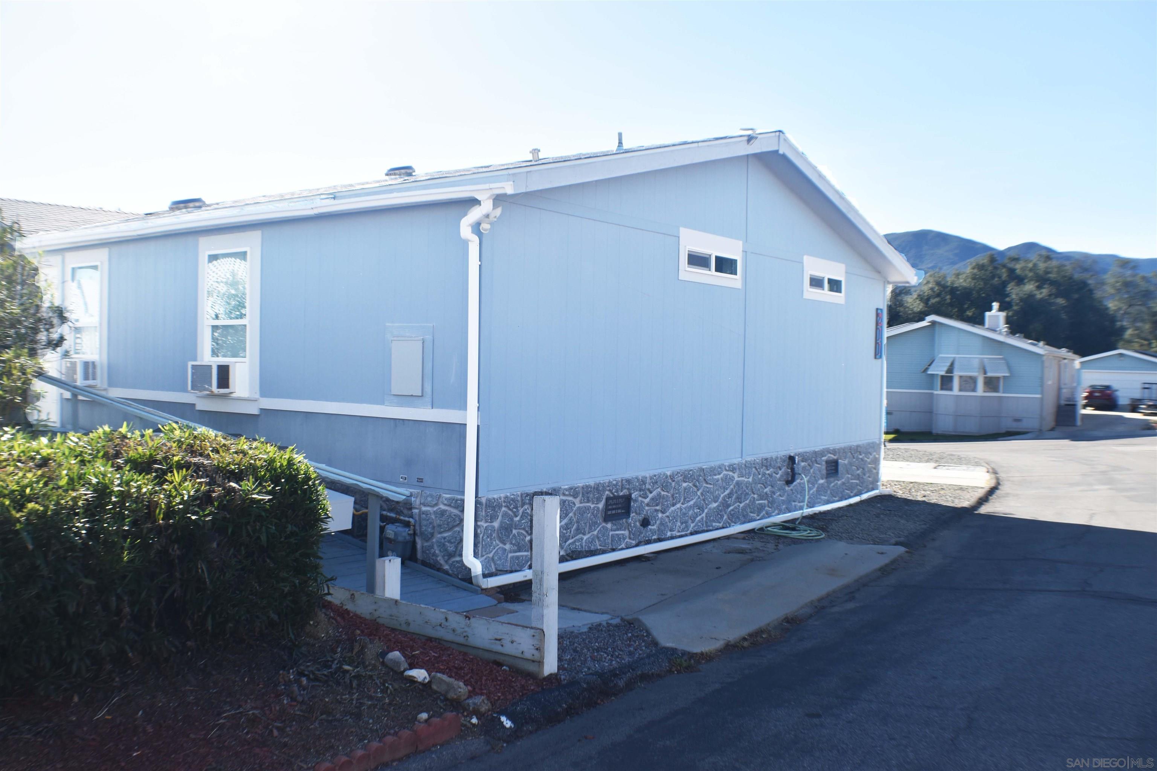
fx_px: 1350
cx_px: 578
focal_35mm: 42
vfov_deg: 31.9
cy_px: 386
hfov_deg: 46.4
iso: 100
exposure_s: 1/250
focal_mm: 28
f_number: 8
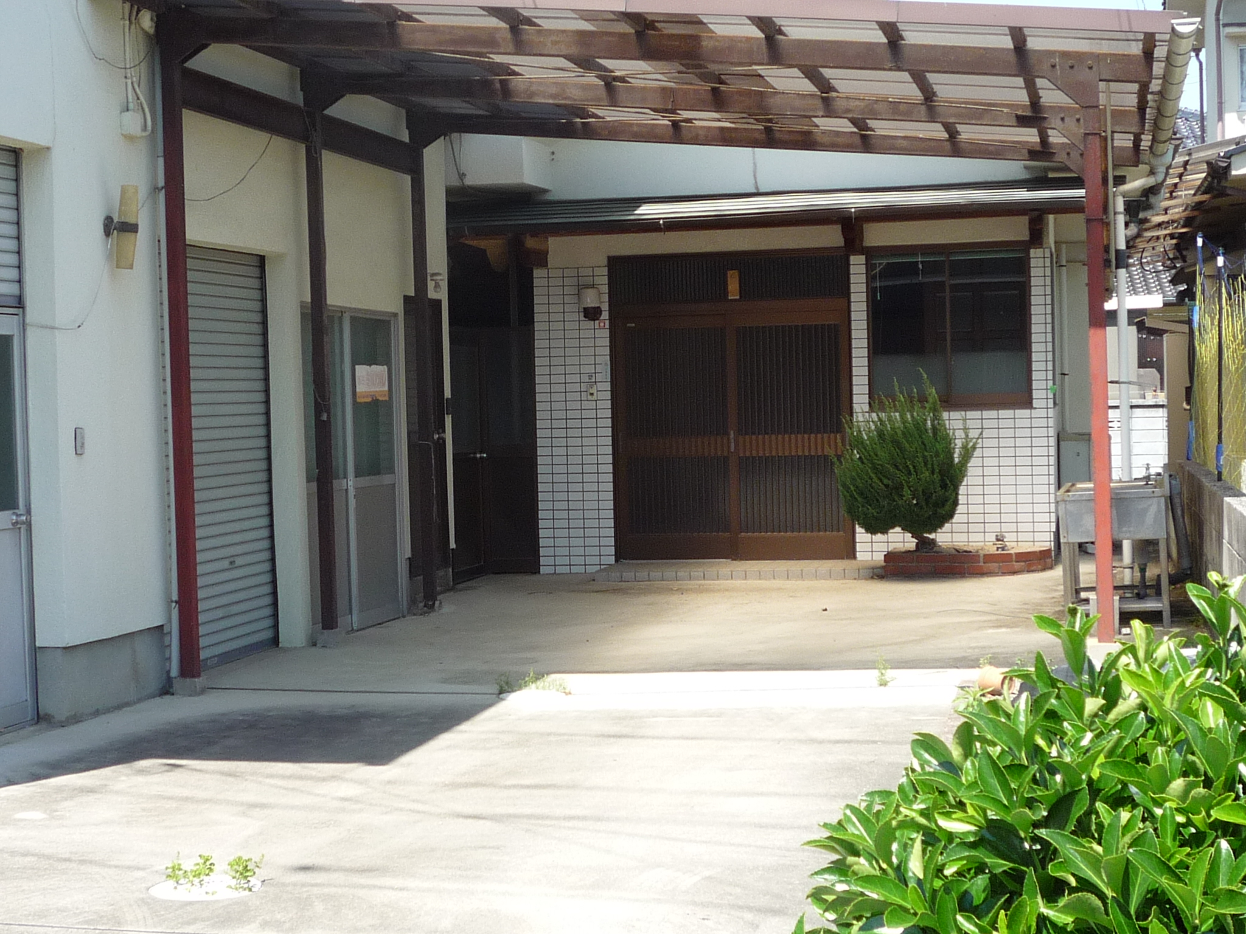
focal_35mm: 59
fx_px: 2124
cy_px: 467
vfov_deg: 24.8
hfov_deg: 32.7
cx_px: 623
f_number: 4
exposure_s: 1/320
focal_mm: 5.8
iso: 100
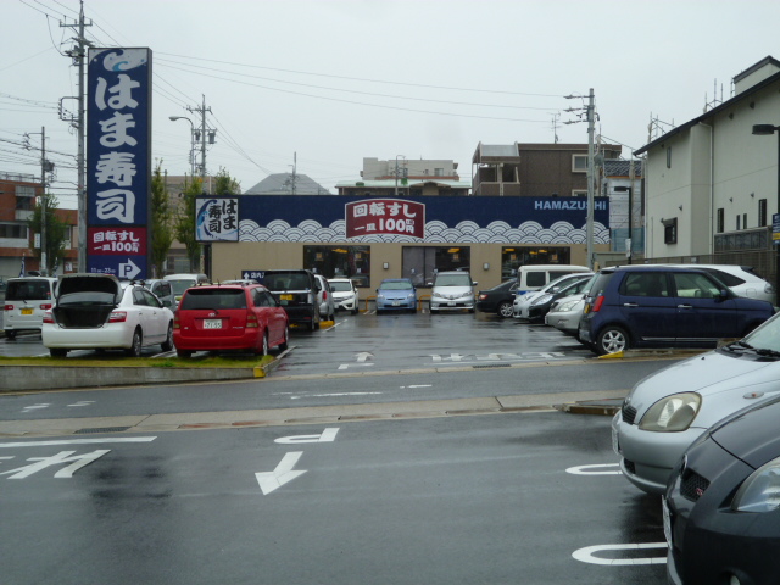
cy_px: 292
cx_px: 390
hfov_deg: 38.2
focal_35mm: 50
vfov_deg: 29.1
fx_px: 1127
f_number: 4
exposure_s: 1/320
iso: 80
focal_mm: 8.9
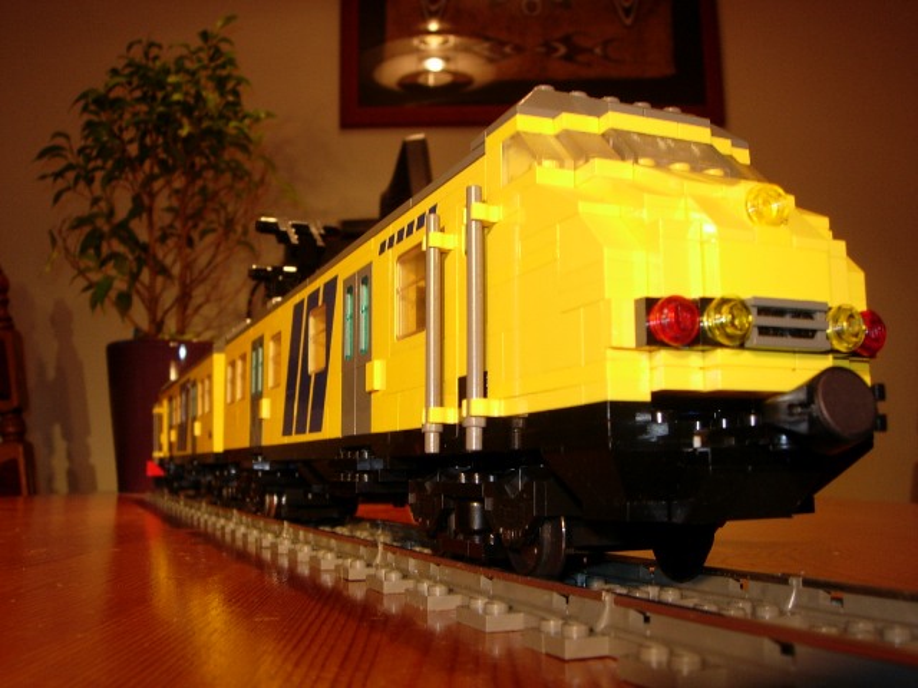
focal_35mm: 38
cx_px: 459
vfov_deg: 37.7
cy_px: 344
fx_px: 1008
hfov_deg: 49.0
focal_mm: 7.8
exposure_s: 1/8.4
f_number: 4.8
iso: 79
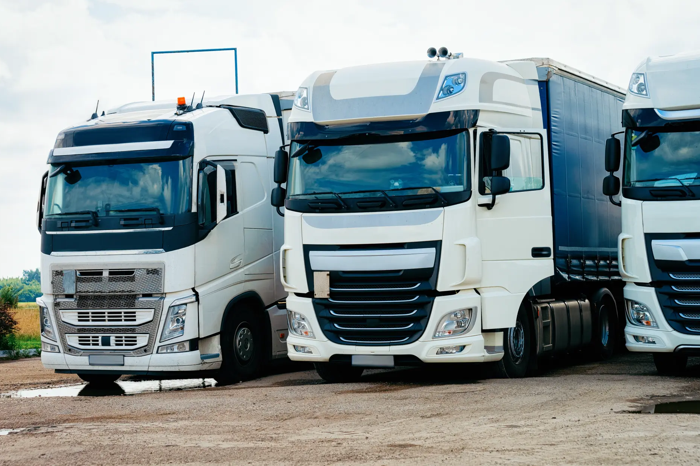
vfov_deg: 18.9
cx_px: 343
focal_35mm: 72
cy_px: 227
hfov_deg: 28.1
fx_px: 1400
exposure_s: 1/1000
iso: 200
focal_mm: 70
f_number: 5
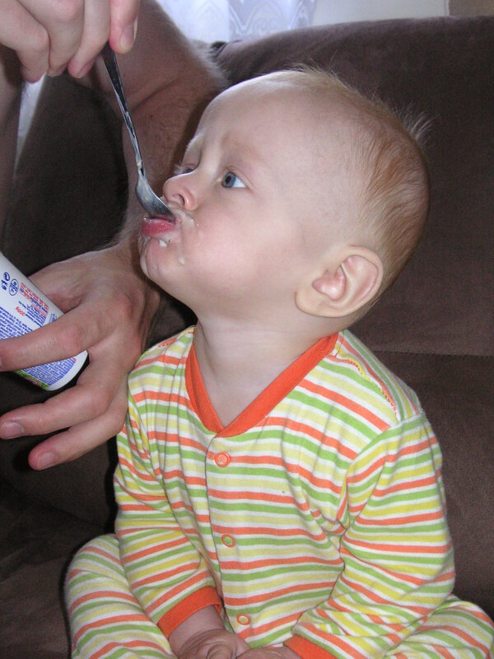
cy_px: 330
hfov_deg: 30.9
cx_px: 247
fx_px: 894
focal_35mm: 47
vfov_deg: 40.4
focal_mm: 7.8
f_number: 3.3
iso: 160
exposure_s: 1/45
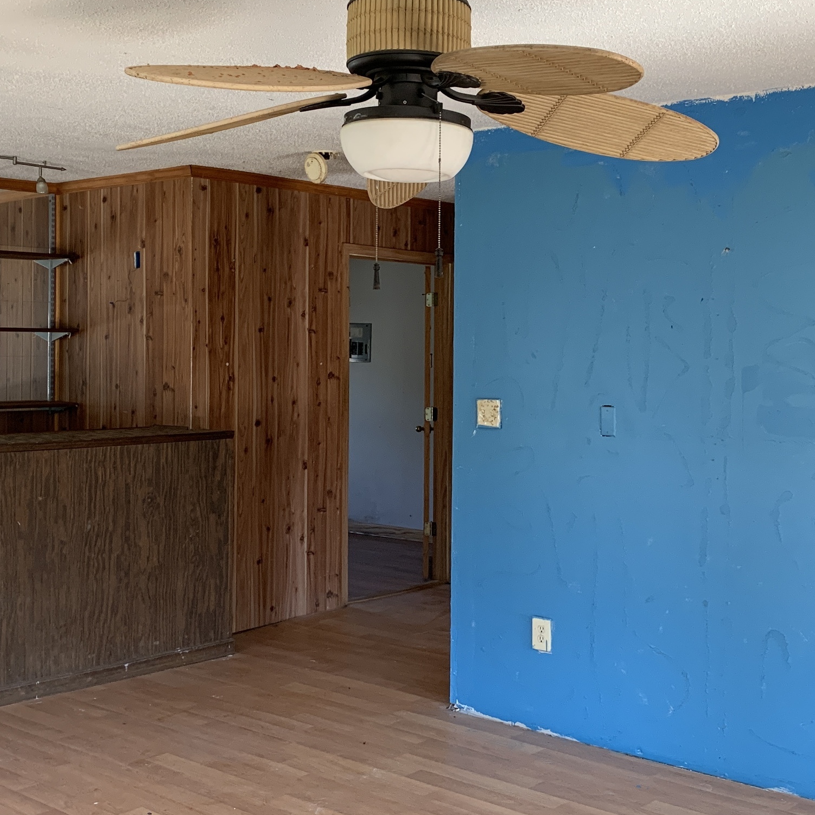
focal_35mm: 47
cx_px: 442
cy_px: 374
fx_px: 1252
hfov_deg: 36.0
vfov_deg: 36.0
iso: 100
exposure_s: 1/67
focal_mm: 4.25
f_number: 1.8
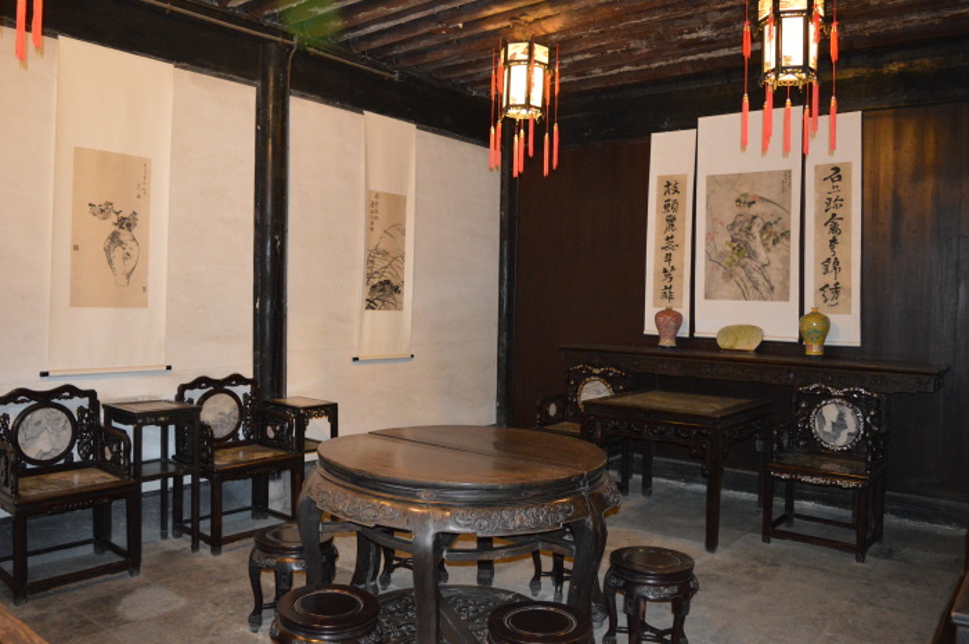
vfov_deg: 47.8
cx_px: 484
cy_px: 322
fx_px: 726
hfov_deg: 67.4
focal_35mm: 27
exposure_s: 1/60
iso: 3200
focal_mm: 18
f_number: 3.5
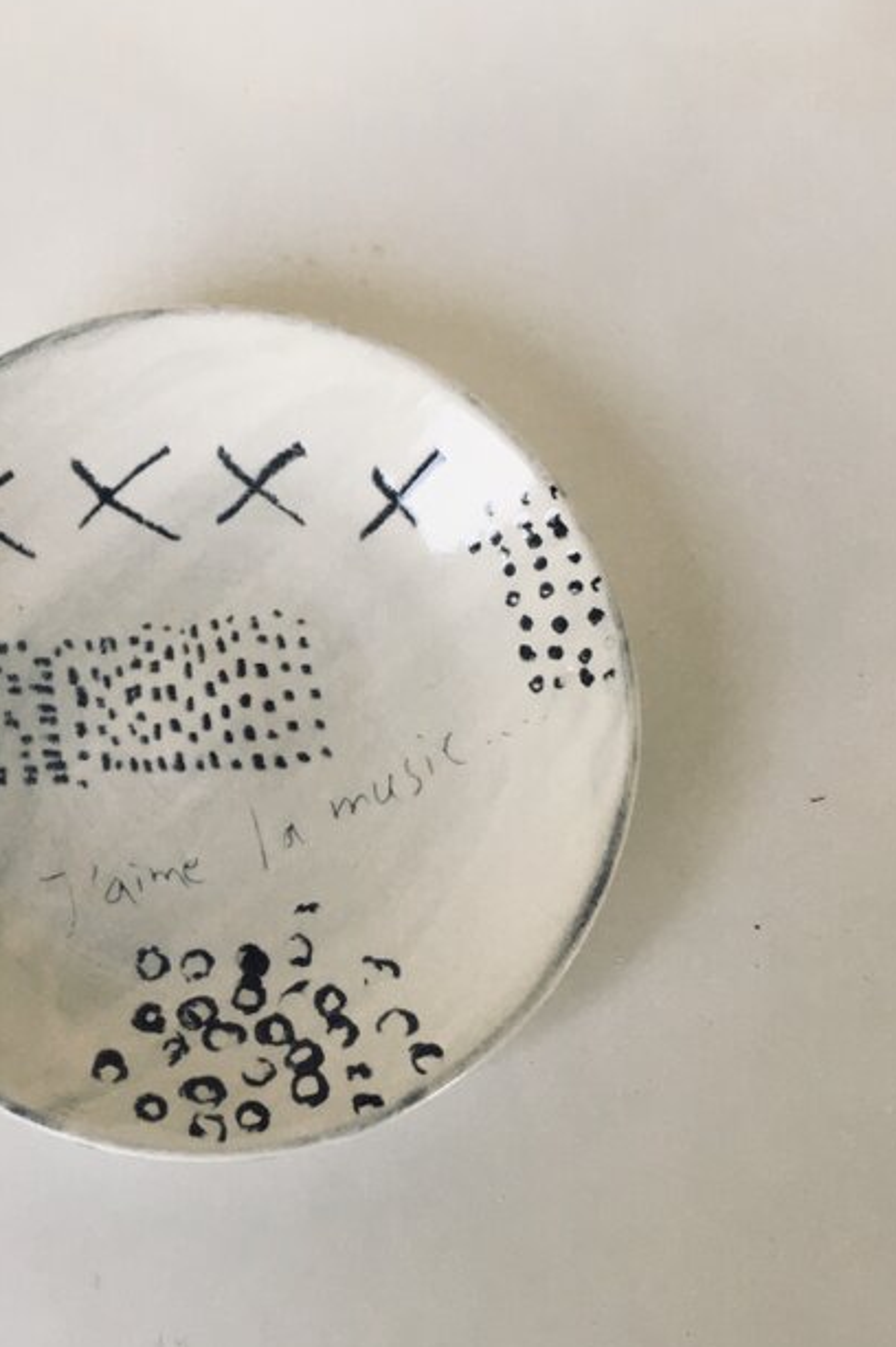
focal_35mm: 42
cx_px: 229
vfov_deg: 46.4
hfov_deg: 31.3
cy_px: 675
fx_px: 1570
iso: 25
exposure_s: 1/30
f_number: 2.2
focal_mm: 4.15
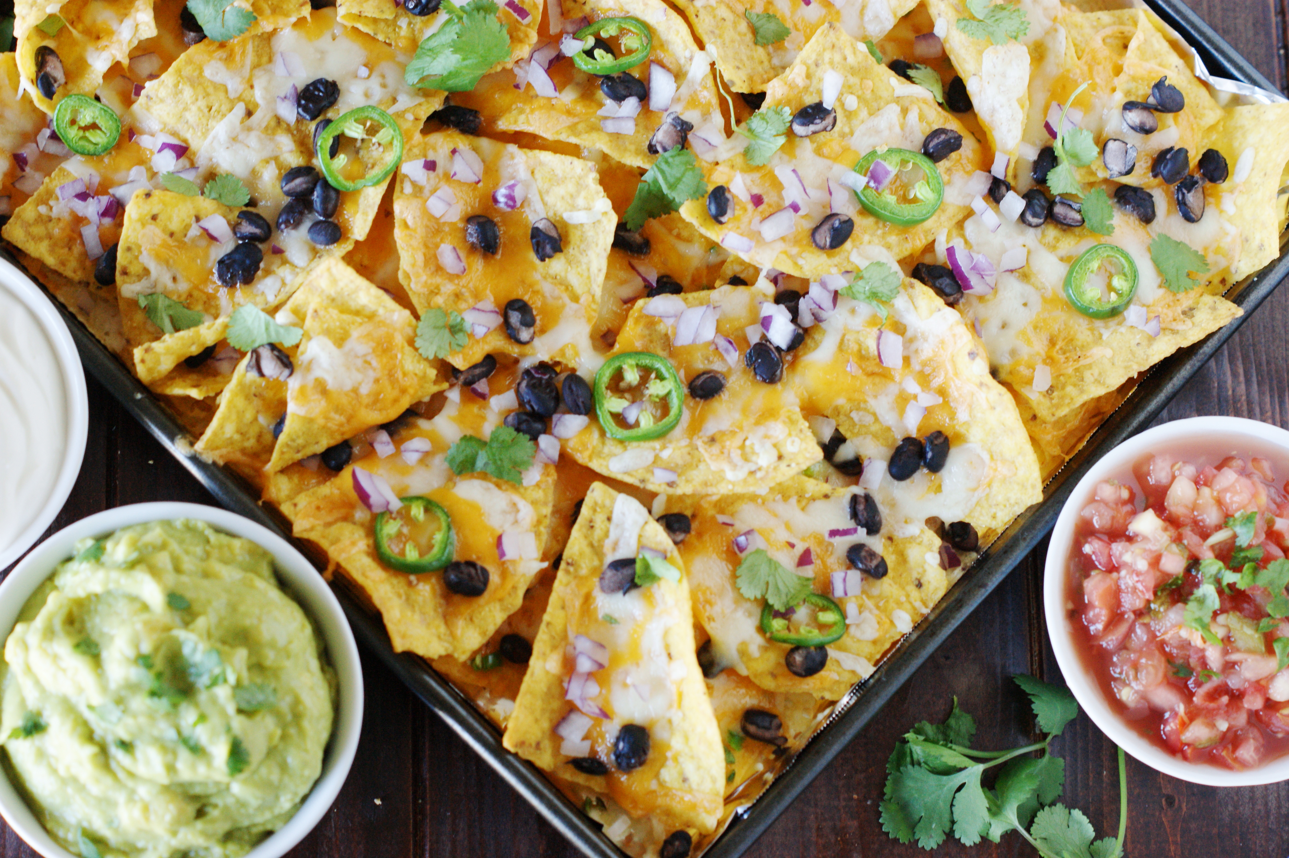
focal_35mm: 75
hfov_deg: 27.0
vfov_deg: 18.2
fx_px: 2684
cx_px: 644
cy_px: 429
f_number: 3.5
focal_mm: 50
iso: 400
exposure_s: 1/30
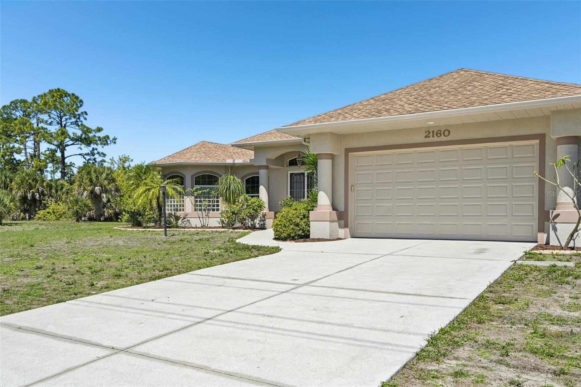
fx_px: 484
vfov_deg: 43.6
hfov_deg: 61.9
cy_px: 194
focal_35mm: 30
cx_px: 290
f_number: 8
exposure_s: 1/2000
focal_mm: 30
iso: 400
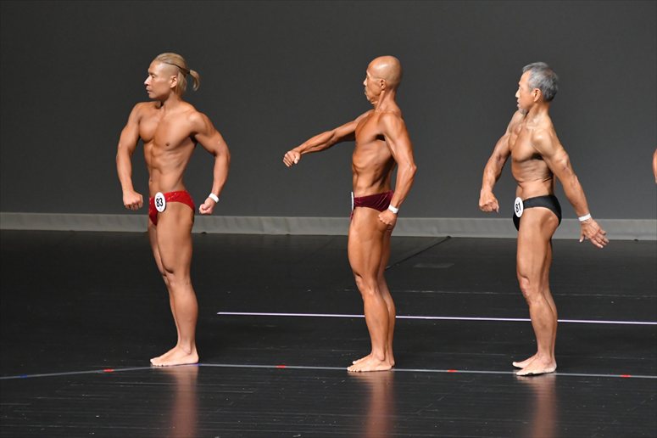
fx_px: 5746
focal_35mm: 315
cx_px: 328
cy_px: 219
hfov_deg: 6.5
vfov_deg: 4.4
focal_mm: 210
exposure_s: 1/400
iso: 5000
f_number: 5.6
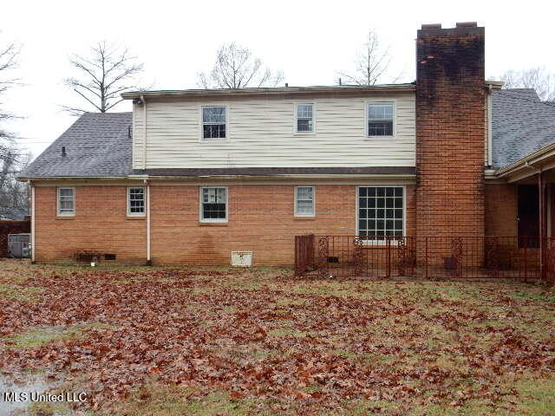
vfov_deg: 33.6
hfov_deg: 43.9
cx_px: 278
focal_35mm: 43
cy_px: 208
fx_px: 689
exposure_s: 1/100
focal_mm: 7.6
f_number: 4.2
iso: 125
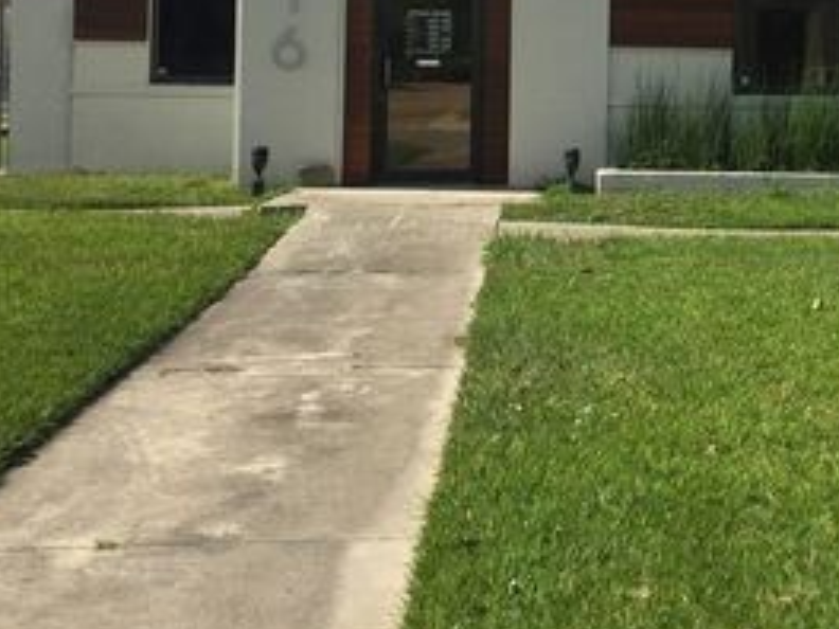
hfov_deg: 33.5
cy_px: 49
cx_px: 715
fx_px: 1333
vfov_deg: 25.6
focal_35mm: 55
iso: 32
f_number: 2.2
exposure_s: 1/2198
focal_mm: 4.15
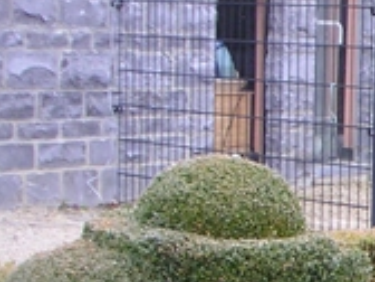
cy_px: 206
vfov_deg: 10.9
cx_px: 652
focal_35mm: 136
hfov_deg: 13.2
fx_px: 1473
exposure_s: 1/45
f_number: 2.8
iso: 100
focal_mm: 6
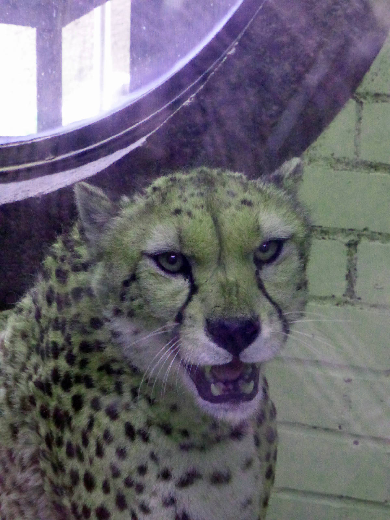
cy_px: 260
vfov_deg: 13.9
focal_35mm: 142
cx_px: 195
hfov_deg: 10.4
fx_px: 2133
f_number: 5.4
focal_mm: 23.1
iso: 1600
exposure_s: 1/160
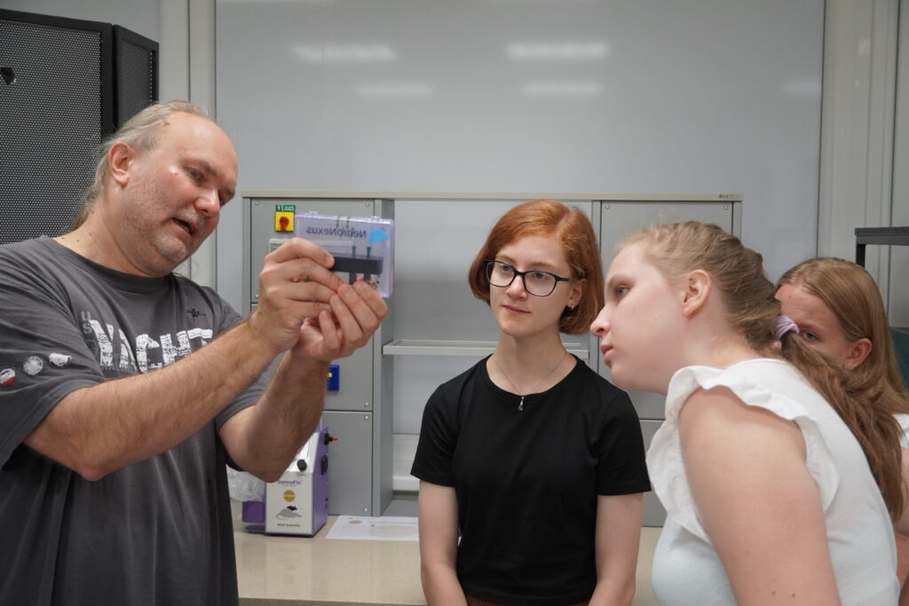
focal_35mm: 48
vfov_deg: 28.1
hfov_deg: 41.1
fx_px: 1212
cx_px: 454
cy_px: 303
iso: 1000
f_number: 4.5
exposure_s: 1/160
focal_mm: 32
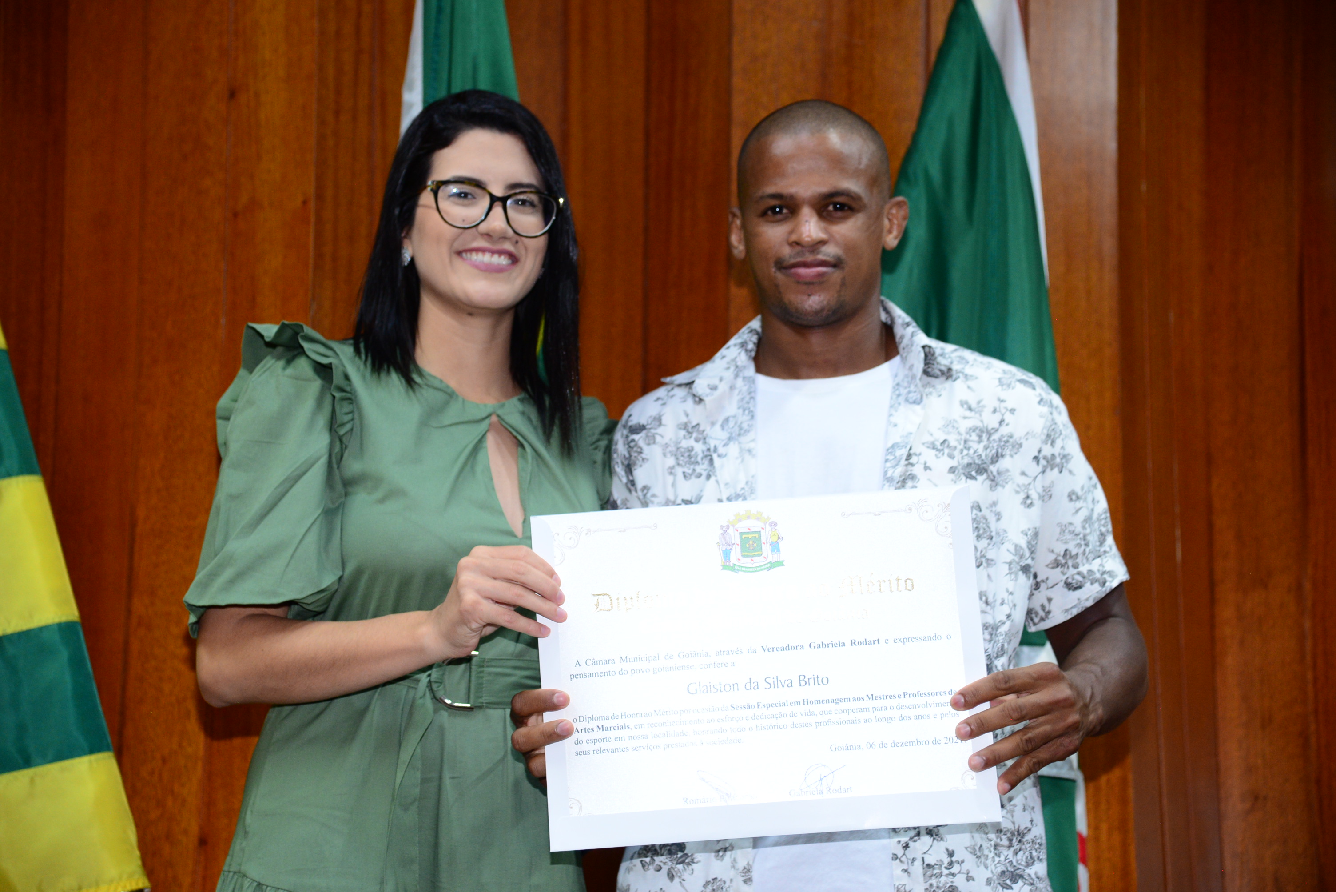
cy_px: 446
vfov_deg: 17.5
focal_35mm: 78
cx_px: 668
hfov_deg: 26.0
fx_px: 2896
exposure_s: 1/60
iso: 1600
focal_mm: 78
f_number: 4
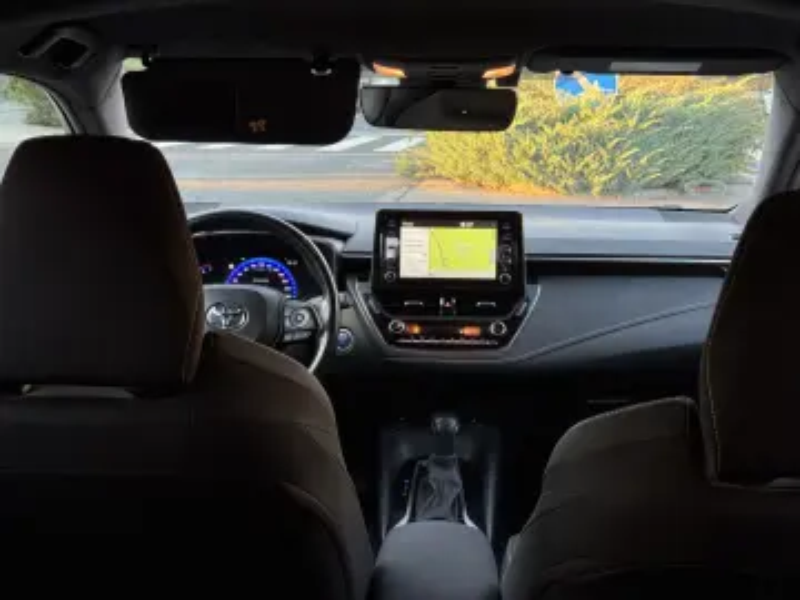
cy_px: 300
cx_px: 400
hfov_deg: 39.7
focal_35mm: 48
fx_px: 1109
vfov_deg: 30.3
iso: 80
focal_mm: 6.76
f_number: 1.78
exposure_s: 1/121
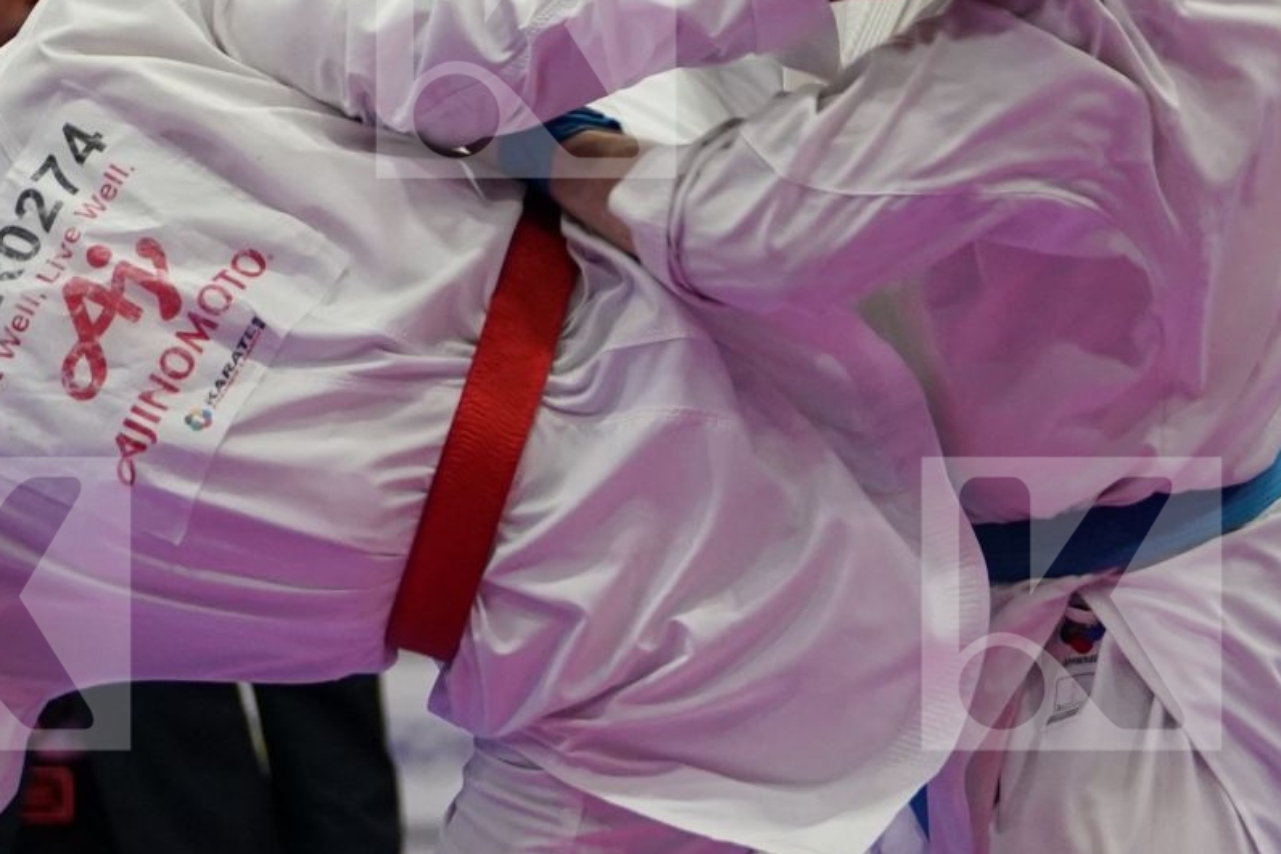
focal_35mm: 529
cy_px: 32
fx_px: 18826
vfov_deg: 2.6
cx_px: 1072
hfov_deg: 3.9
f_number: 2.8
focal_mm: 156
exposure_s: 1/1000
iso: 2500
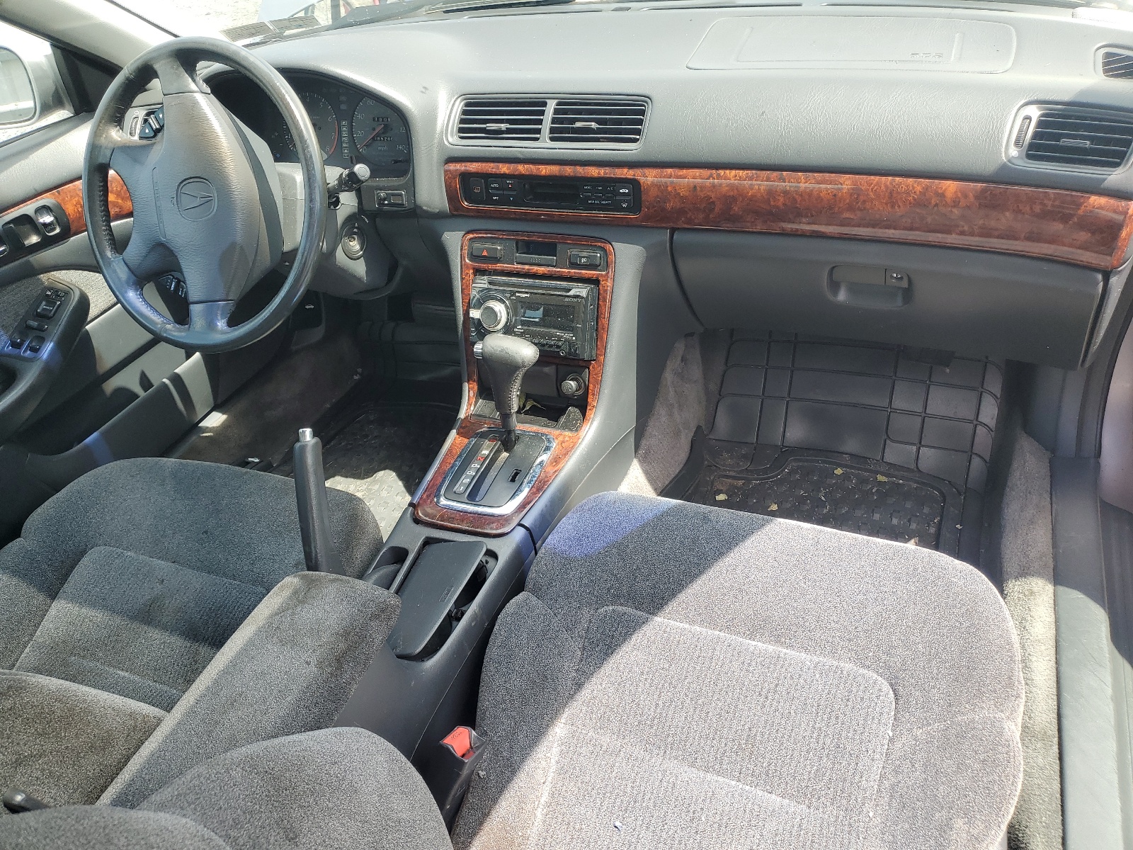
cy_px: 425
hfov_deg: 67.3
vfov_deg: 53.1
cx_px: 566
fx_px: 851
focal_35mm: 26
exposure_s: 1/435
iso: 50
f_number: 1.5
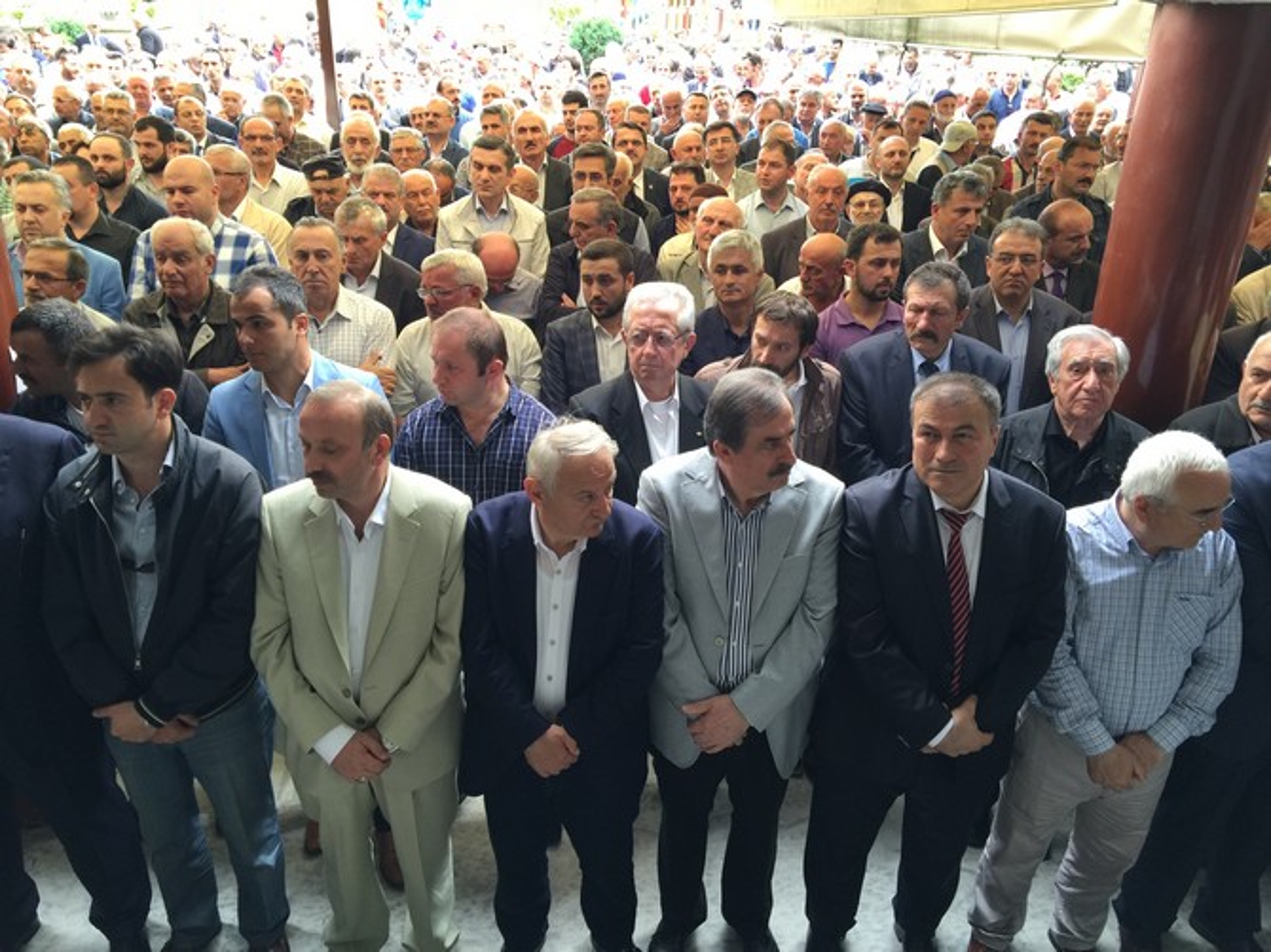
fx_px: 1064
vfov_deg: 48.2
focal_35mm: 29
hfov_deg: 61.7
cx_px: 636
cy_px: 476
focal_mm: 4.15
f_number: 2.2
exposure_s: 1/33
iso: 32
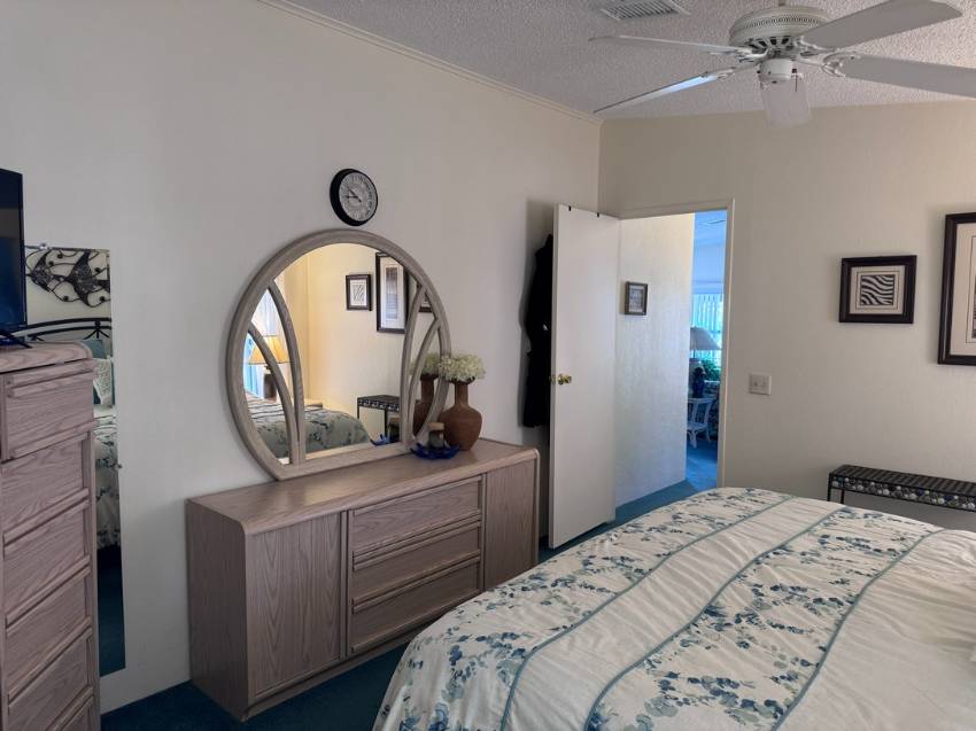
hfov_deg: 71.6
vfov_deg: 56.8
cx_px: 488
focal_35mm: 24
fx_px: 676
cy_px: 366
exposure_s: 1/60
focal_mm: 6.76
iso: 160
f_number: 1.78
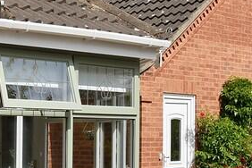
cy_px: 138
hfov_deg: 18.8
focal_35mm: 98
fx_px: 686
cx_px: -105
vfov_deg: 13.9
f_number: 9
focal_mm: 18
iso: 100
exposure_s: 1/320
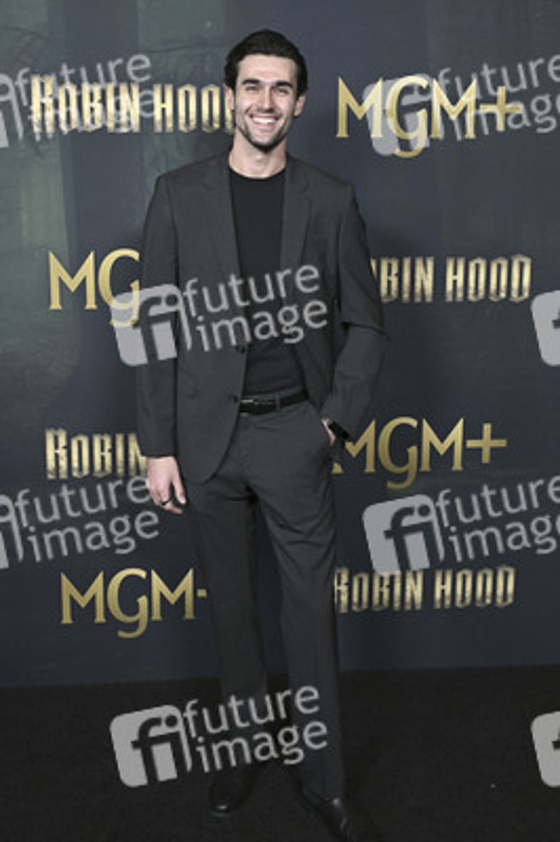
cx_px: 280
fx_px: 912
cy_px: 421
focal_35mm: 39
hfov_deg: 34.2
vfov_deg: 49.6
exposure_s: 1/320
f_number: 6.3
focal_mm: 39
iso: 1600
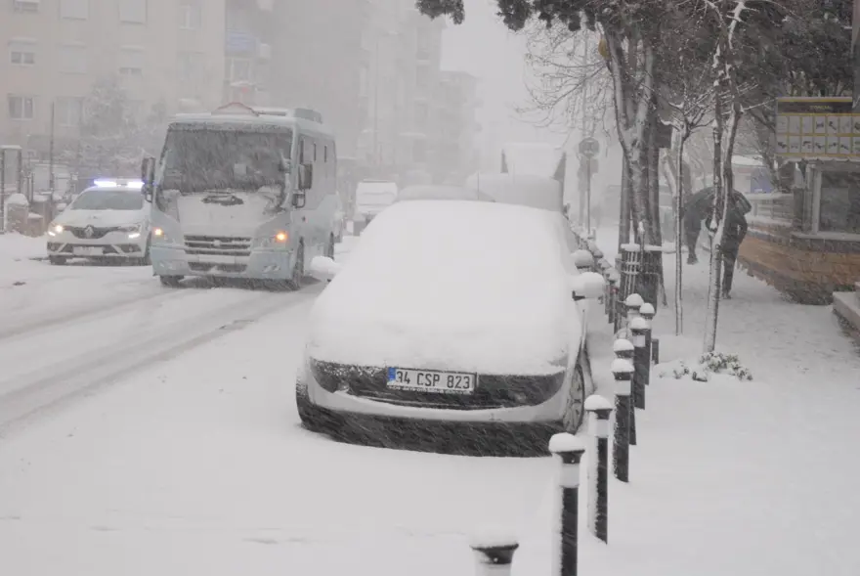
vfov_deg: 16.6
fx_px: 1973
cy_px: 288
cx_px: 430
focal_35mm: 82
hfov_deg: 24.6
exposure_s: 1/60
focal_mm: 55
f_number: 5.6
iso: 400
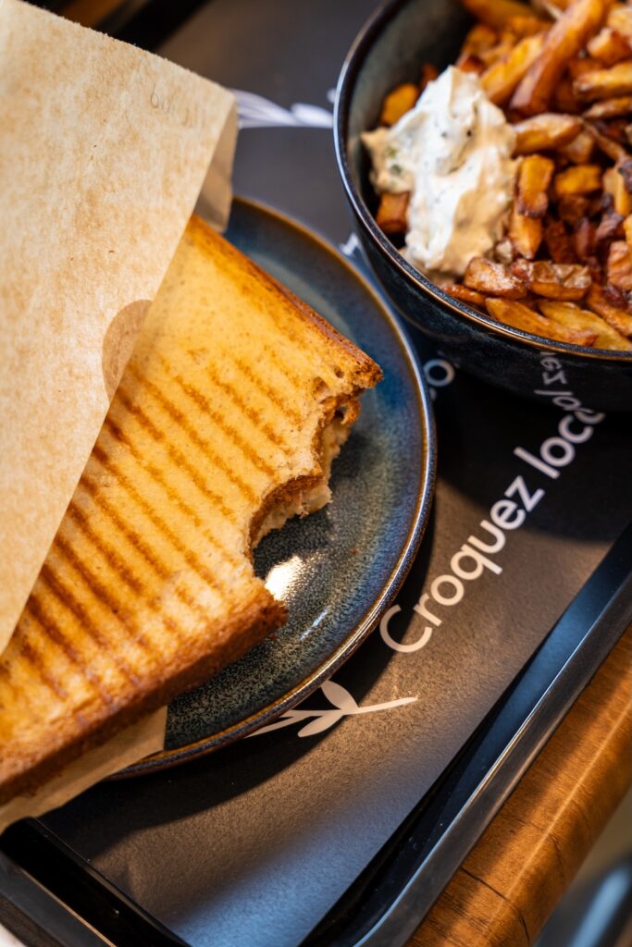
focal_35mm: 50
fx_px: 1303
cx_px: 316
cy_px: 474
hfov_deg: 27.3
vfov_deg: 40.0
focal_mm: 49.5
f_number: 4
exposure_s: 1/50
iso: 640
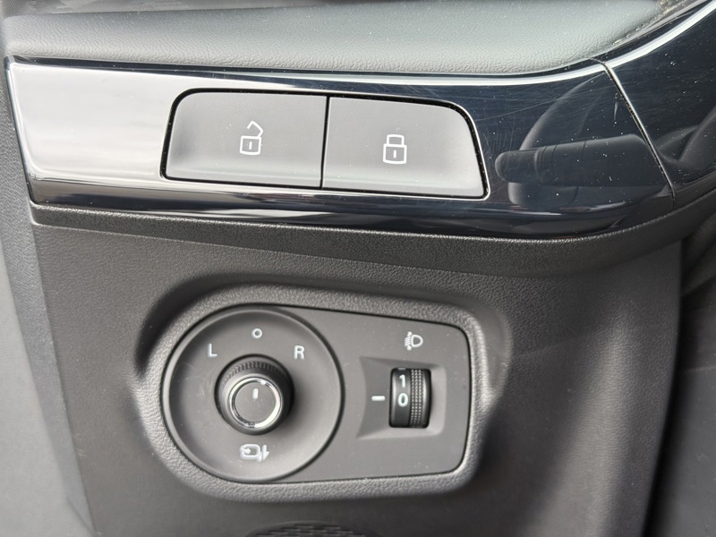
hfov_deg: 39.7
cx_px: 358
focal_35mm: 48
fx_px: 993
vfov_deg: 30.3
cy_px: 268
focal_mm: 6.76
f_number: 1.78
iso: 100
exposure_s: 1/97
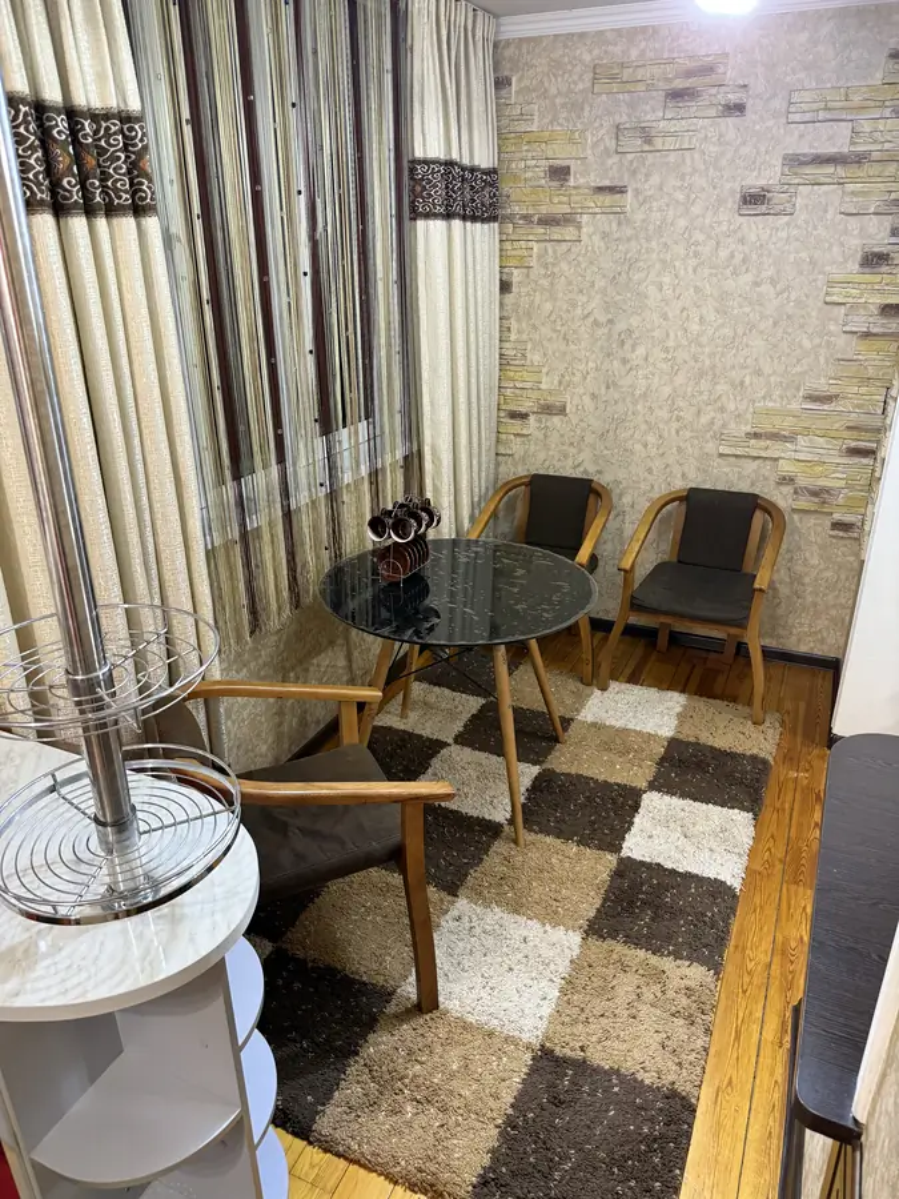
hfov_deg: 56.8
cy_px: 600
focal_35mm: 24
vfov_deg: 71.6
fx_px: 831
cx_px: 450
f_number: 1.78
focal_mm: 6.76
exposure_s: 1/50
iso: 250
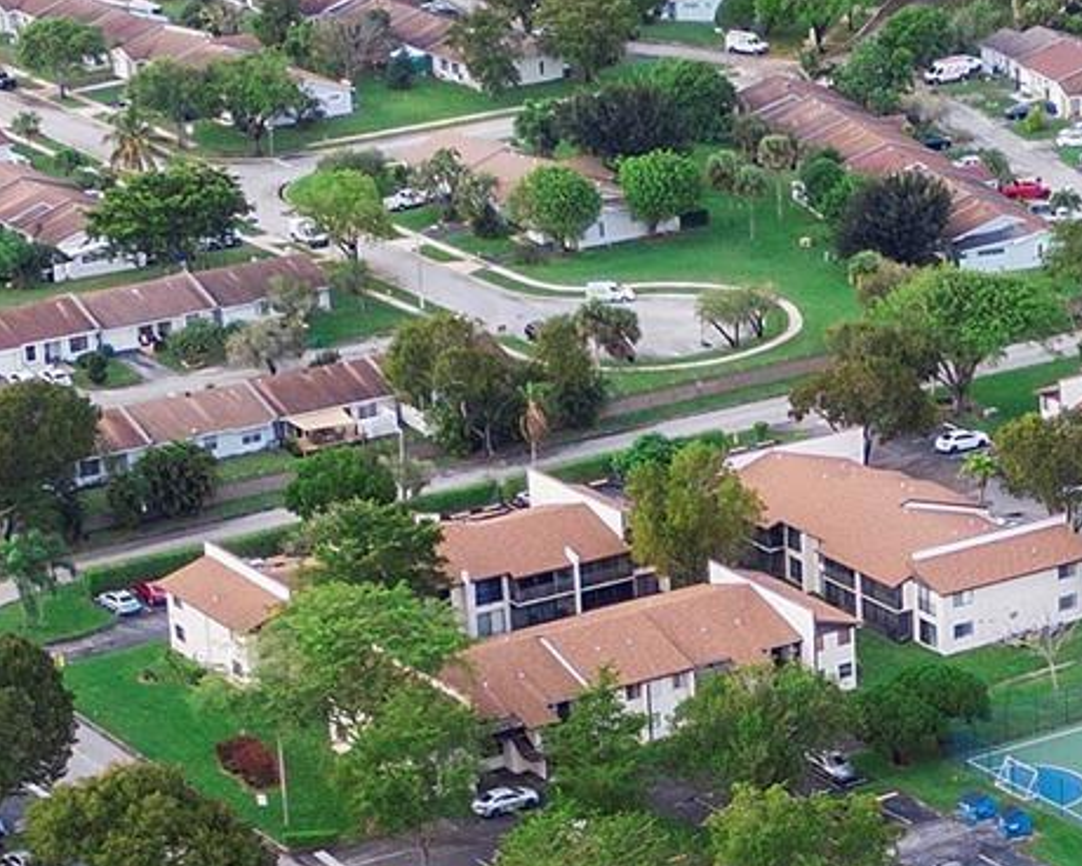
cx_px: 976
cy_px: 833
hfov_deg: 13.7
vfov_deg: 11.0
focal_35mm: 139
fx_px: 4451
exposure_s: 1/200
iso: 100
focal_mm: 7.07
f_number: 3.5
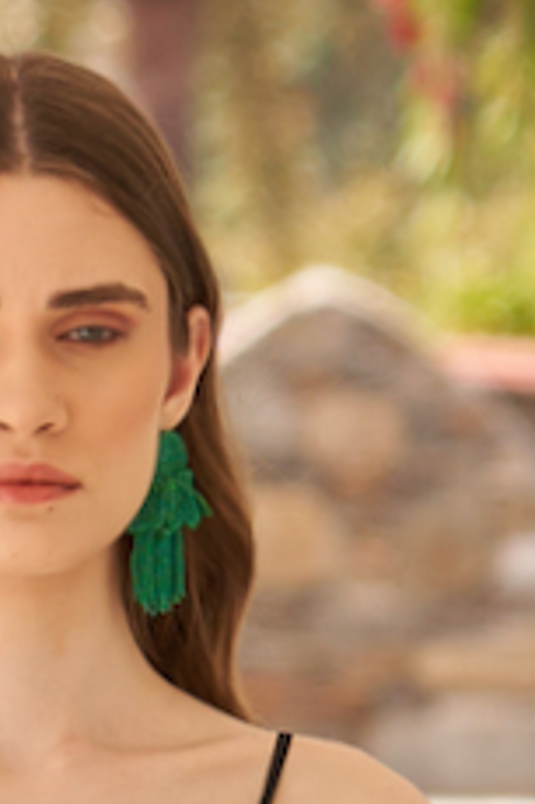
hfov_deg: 2.2
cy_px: 1868
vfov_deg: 3.3
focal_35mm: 616
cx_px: 12
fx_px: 13751
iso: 50
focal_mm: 70
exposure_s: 1/640
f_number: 2.8
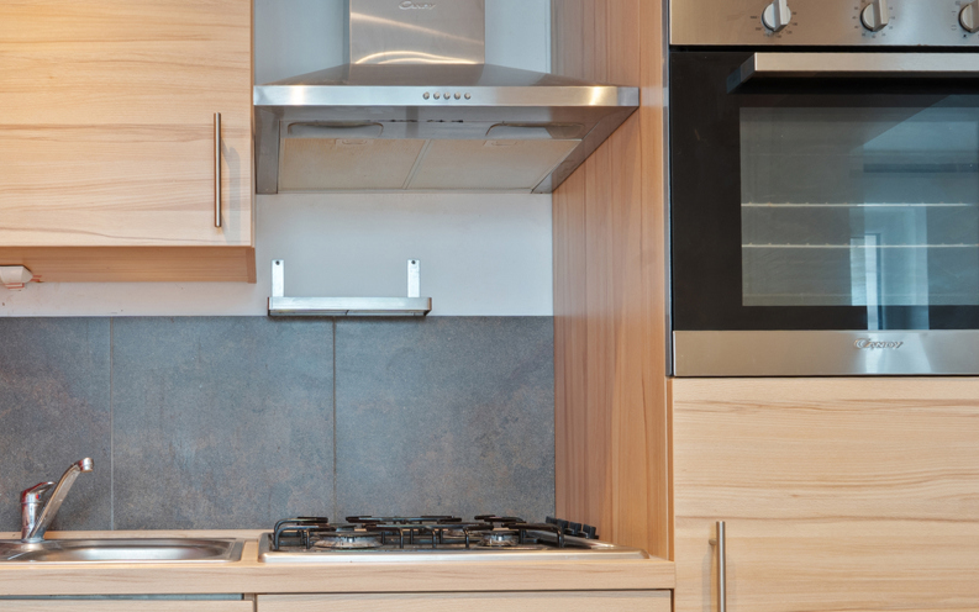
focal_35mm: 37
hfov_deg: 51.3
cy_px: 461
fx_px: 987
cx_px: 289
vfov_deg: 33.7
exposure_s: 3.2
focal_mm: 16
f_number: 11
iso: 200
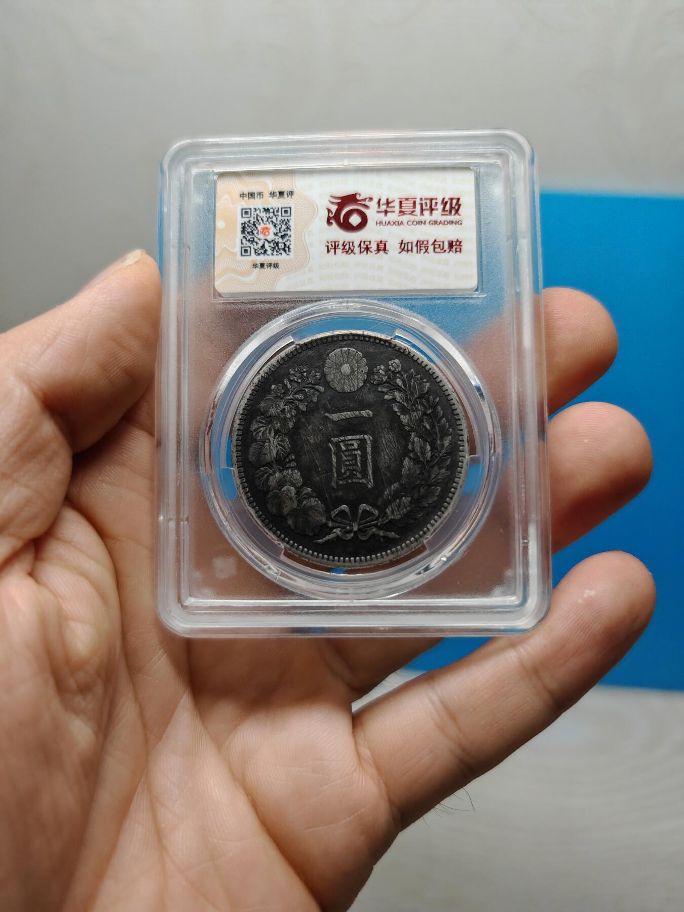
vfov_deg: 65.3
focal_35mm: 27
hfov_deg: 51.4
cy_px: 456
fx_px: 711
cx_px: 342
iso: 500
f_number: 1.6
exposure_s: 1/1000
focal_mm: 7.62
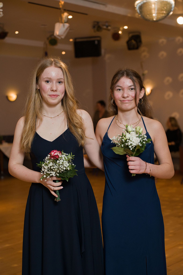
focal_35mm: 51
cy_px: 138
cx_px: 92
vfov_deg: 38.9
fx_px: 389
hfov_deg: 26.5
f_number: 2.8
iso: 3200
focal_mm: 51
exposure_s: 1/125
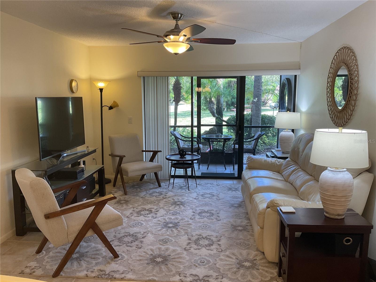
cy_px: 141
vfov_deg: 48.2
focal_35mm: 29
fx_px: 315
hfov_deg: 61.7
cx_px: 188
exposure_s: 1/60
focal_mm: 3
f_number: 1.8
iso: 50
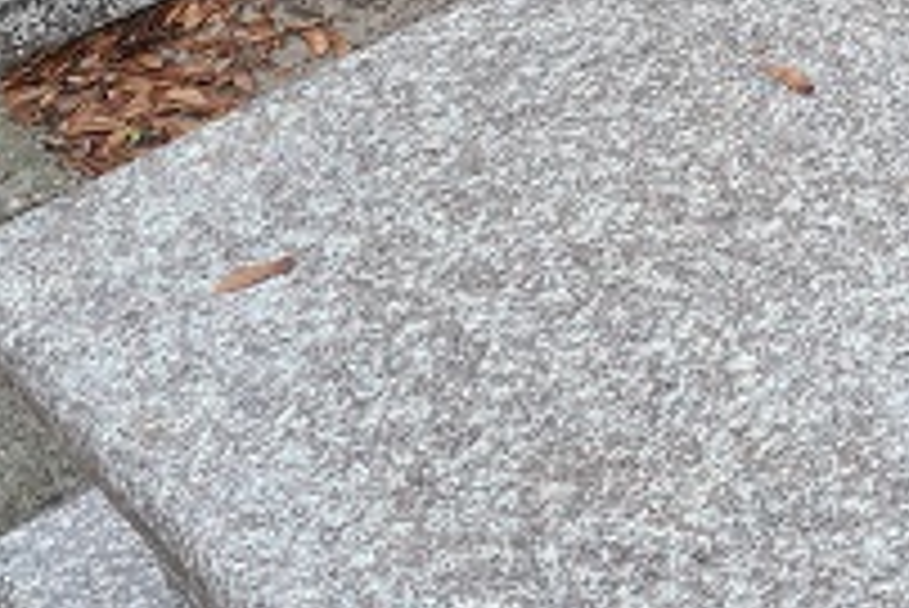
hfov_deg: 17.1
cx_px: 1357
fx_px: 2729
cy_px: -25
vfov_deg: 12.5
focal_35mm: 108
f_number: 1.8
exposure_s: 1/100
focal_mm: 5.4
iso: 64
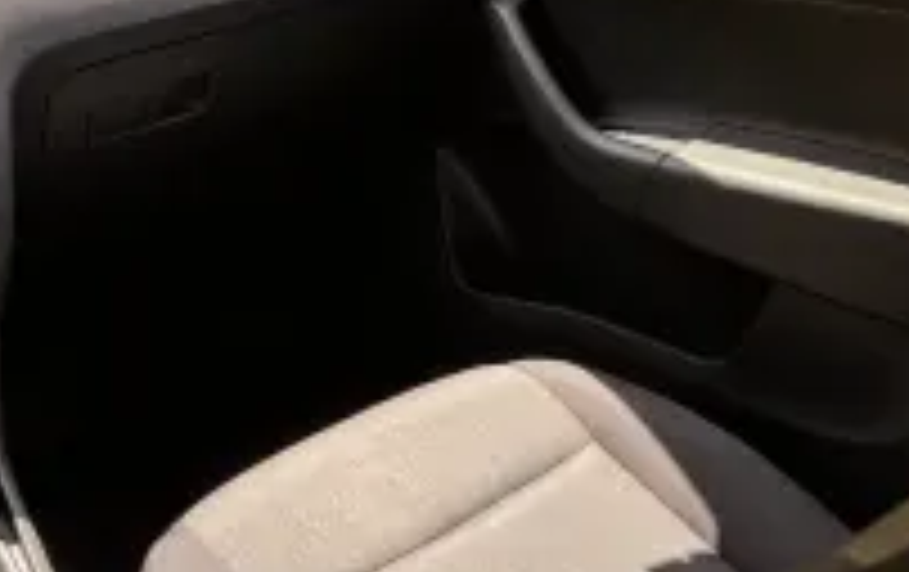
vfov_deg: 26.4
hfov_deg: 40.9
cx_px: 382
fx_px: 1216
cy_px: 234
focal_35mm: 49
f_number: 1.6
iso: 50
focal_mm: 5.96
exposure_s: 1/312
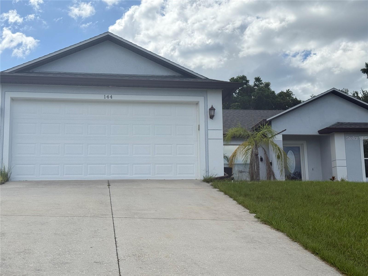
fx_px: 510
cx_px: 184
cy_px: 138
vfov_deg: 30.3
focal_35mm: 48
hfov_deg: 39.7
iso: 100
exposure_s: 1/7874
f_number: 1.78
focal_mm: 6.76
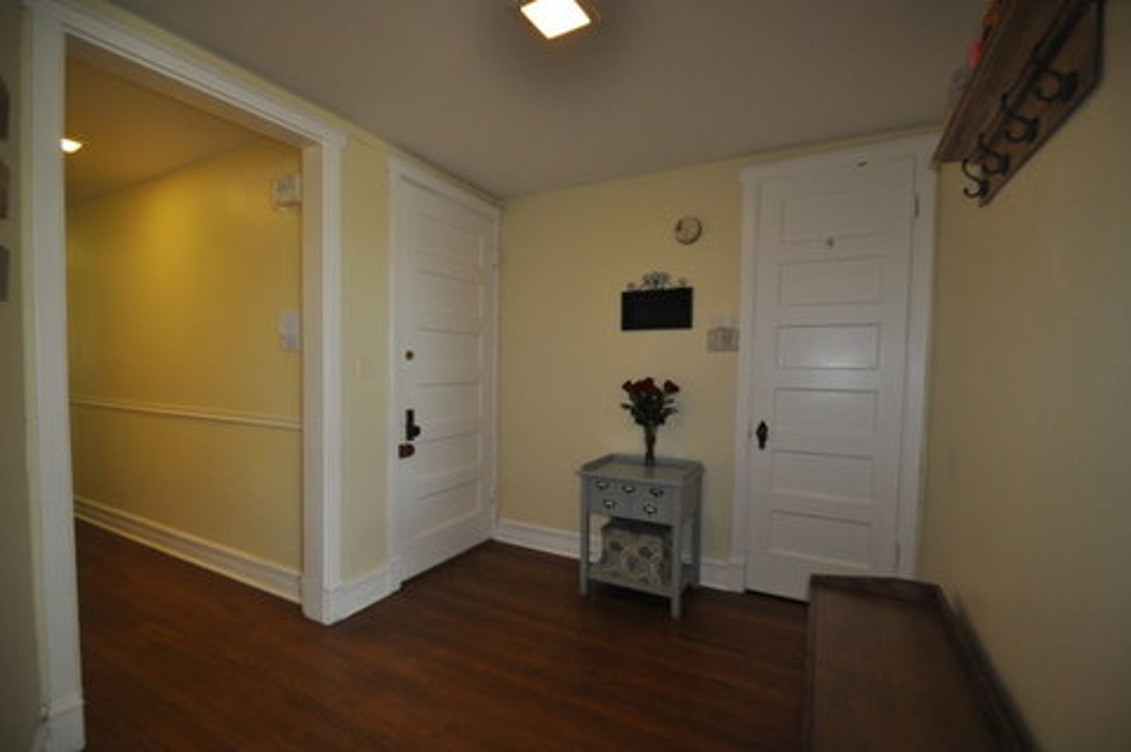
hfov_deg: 100.4
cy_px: 376
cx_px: 566
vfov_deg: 77.2
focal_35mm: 15
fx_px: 471
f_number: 3.5
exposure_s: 1/60
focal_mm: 10
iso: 720
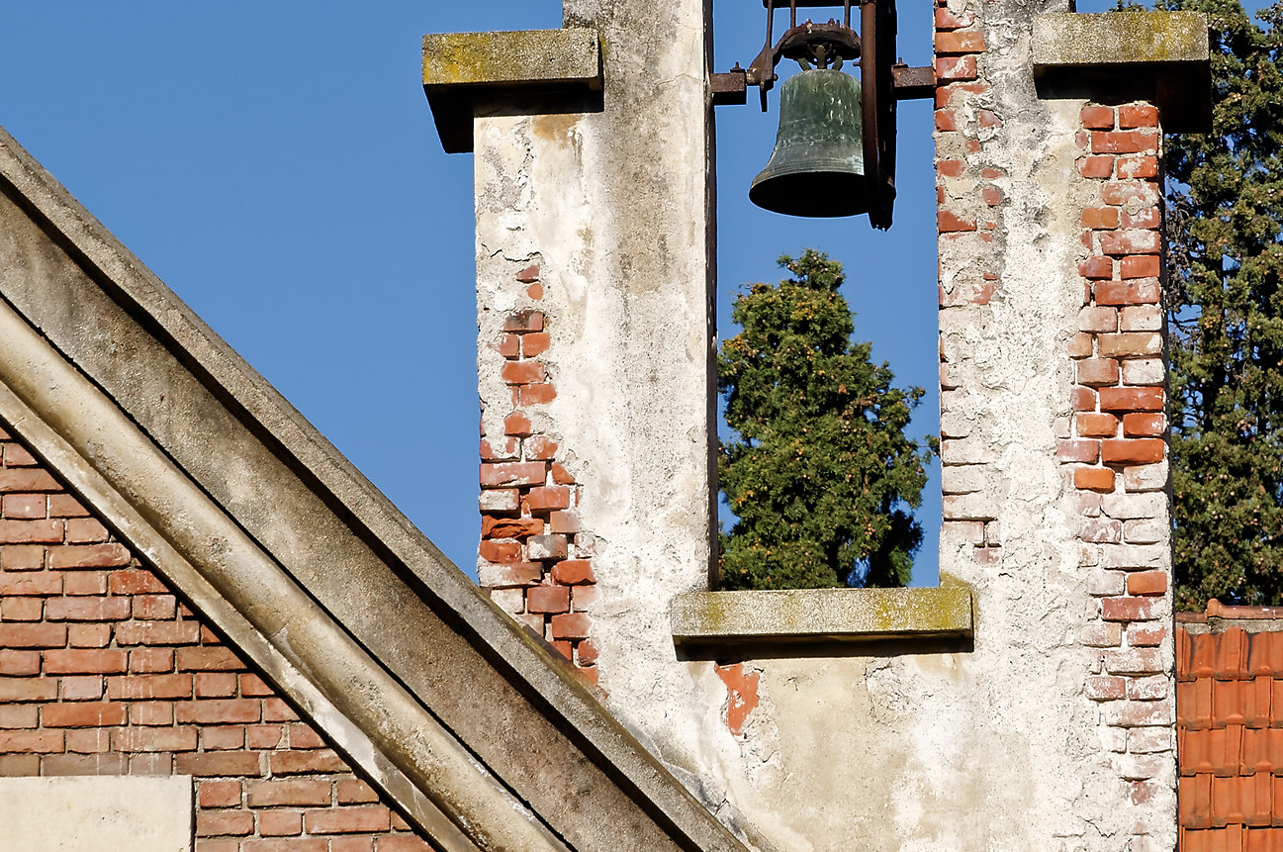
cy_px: 141
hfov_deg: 8.7
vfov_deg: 5.8
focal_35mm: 236
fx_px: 8397
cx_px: 861
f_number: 10
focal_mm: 85
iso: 200
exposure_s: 1/400
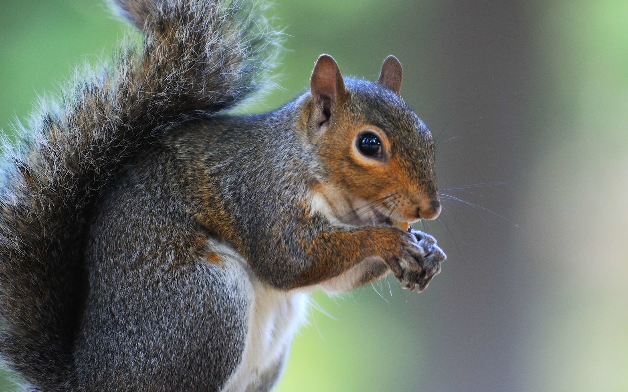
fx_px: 5339
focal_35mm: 312
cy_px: 136
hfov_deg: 6.7
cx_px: 384
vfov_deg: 4.2
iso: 400
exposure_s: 1/250
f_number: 2.8
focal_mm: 200
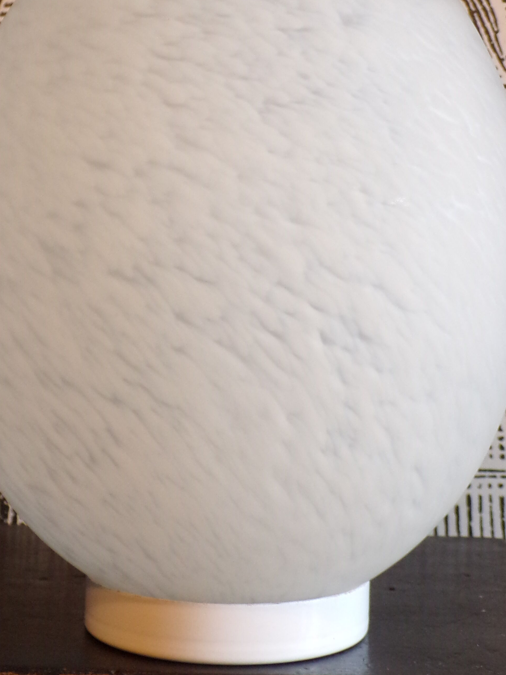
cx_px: 243
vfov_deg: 33.3
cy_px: 189
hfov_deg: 25.7
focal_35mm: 57
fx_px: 1111
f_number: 3.2
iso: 200
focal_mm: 5.8
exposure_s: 1/26
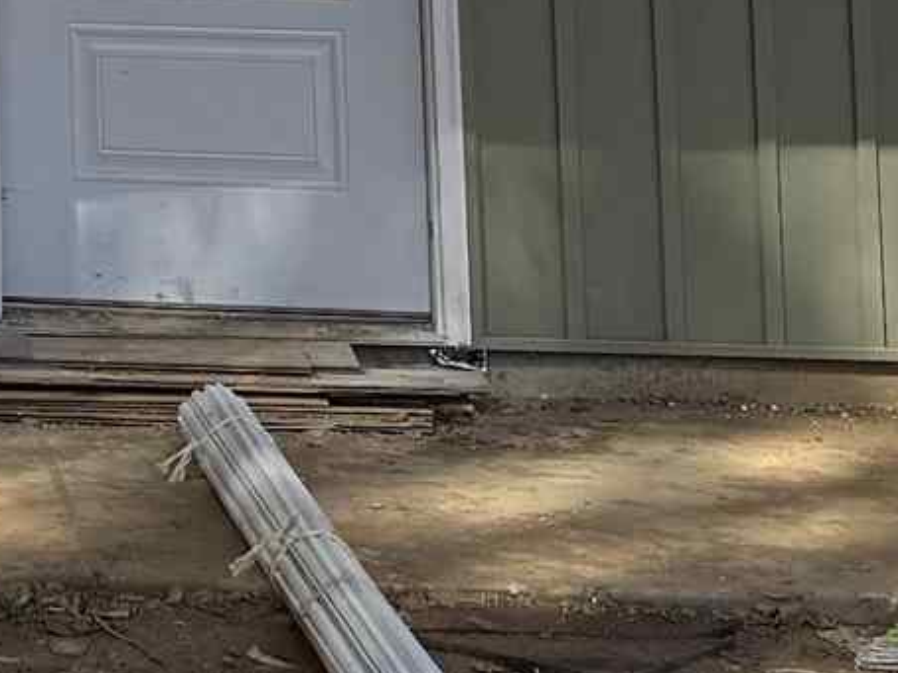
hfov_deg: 11.6
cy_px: -1176
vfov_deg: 8.1
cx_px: -503
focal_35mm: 162
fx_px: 4201
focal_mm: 6.76
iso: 80
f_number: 1.78
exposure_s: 1/3279
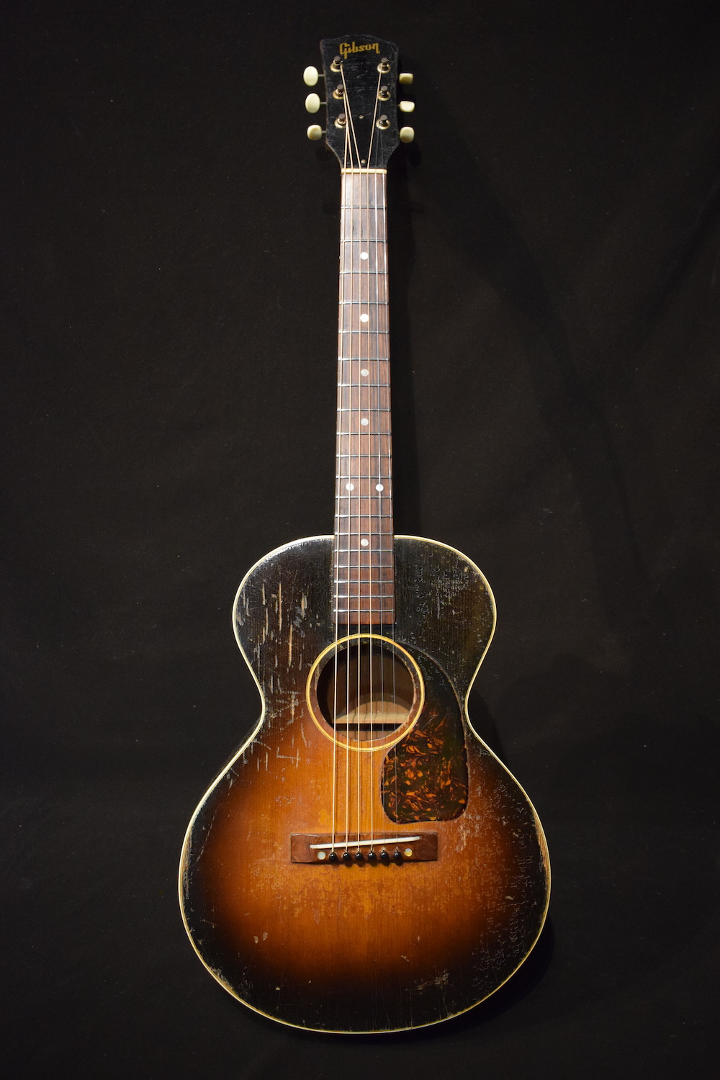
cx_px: 360
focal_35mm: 30
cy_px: 540
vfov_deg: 61.9
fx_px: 900
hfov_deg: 43.6
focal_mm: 20
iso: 2800
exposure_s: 1/30
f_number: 3.5
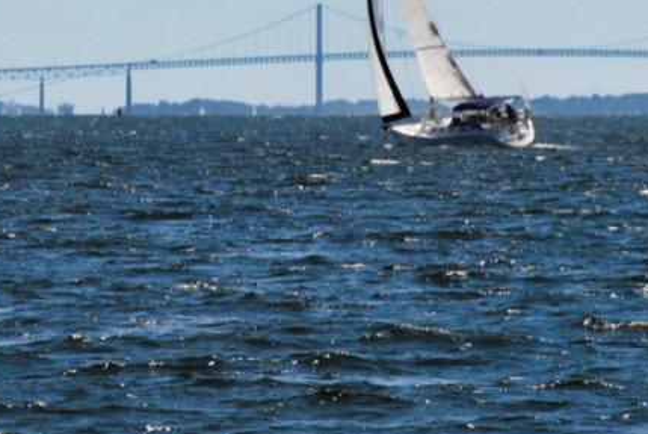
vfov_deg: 2.5
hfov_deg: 3.7
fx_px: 10072
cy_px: 63
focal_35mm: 559
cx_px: 341
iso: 400
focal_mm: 200
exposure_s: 1/4000
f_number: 5.6
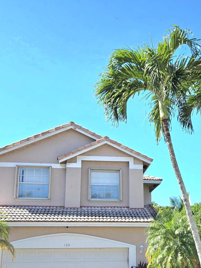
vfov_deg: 40.5
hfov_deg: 31.3
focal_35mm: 46
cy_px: 189
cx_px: 129
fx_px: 356
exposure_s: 1/1667
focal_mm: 5.4
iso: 25
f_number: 1.8
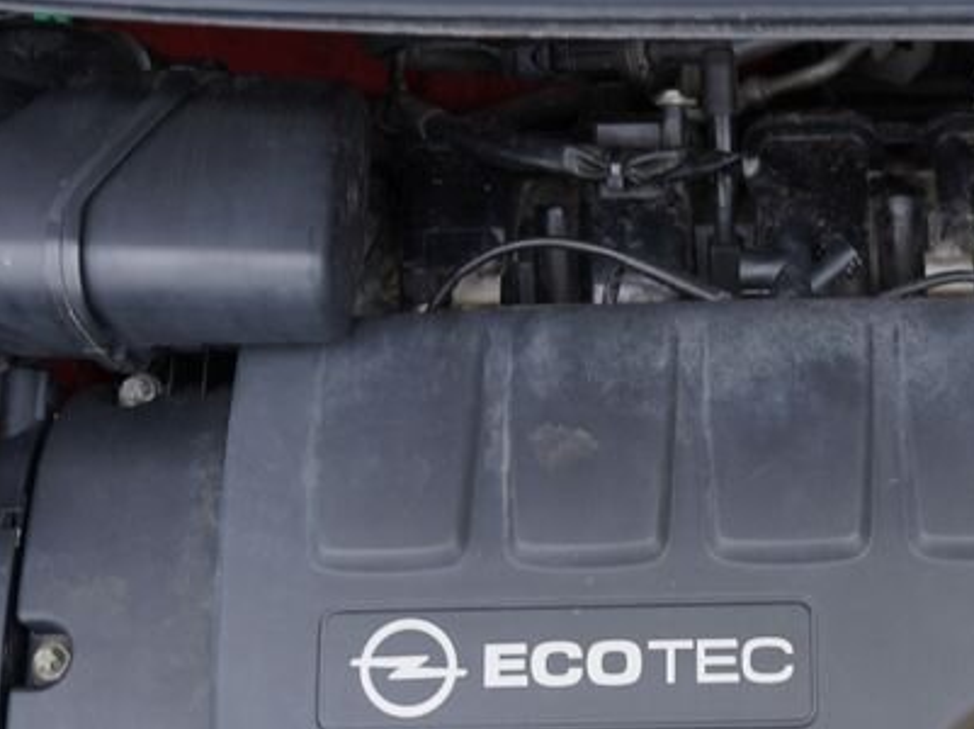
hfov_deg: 31.1
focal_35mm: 59
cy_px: 667
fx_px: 1659
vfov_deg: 24.0
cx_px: 889
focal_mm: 24
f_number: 4
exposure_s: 1/60
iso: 100
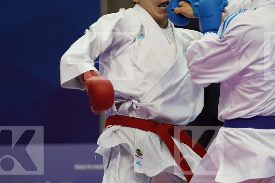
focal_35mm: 332
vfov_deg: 4.1
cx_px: 199
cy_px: 56
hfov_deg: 6.2
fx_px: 2535
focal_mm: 191
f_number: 2.8
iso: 3200
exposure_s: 1/1000
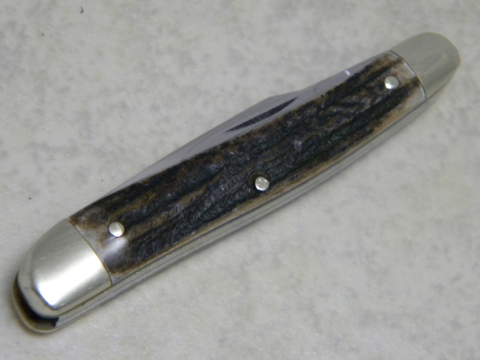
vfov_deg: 8.1
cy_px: 180
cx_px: 240
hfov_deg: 10.8
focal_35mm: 183
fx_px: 2538
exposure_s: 1/21.7
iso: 400
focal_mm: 33.1
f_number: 5.2
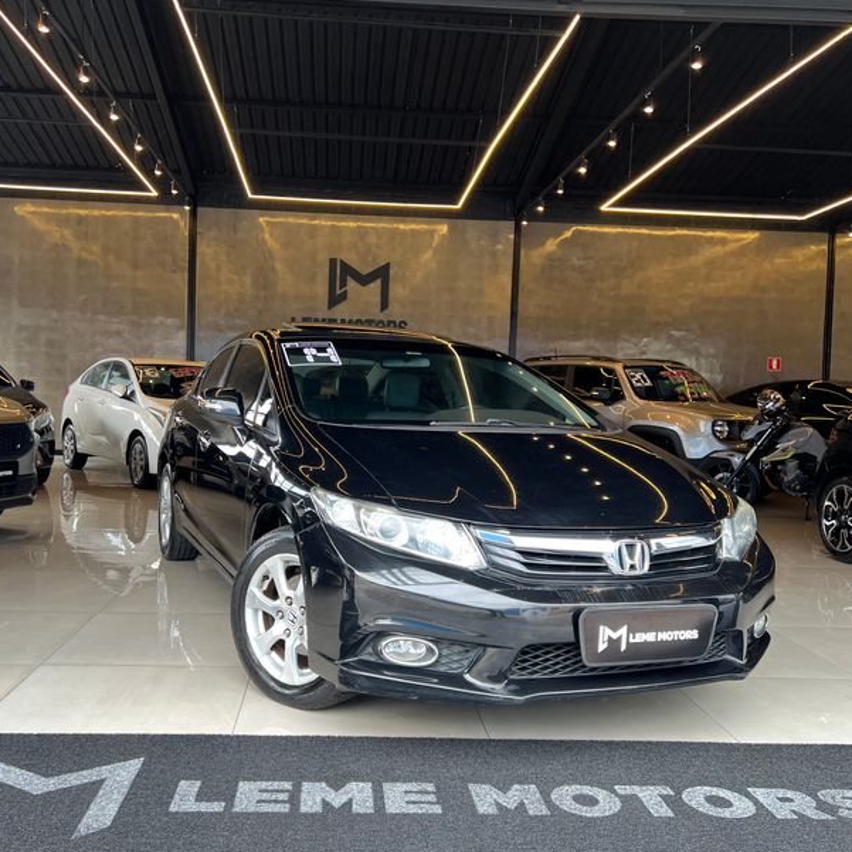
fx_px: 863
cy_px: 428
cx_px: 379
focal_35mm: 31
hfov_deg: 52.4
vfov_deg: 52.5
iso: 32
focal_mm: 5.7
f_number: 1.5
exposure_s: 1/120
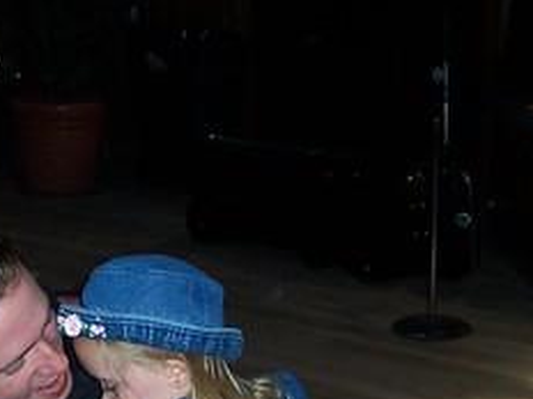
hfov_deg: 19.0
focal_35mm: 102
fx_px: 1571
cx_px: 76
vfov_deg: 14.3
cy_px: 397
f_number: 2.8
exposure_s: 1/60
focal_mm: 5.6
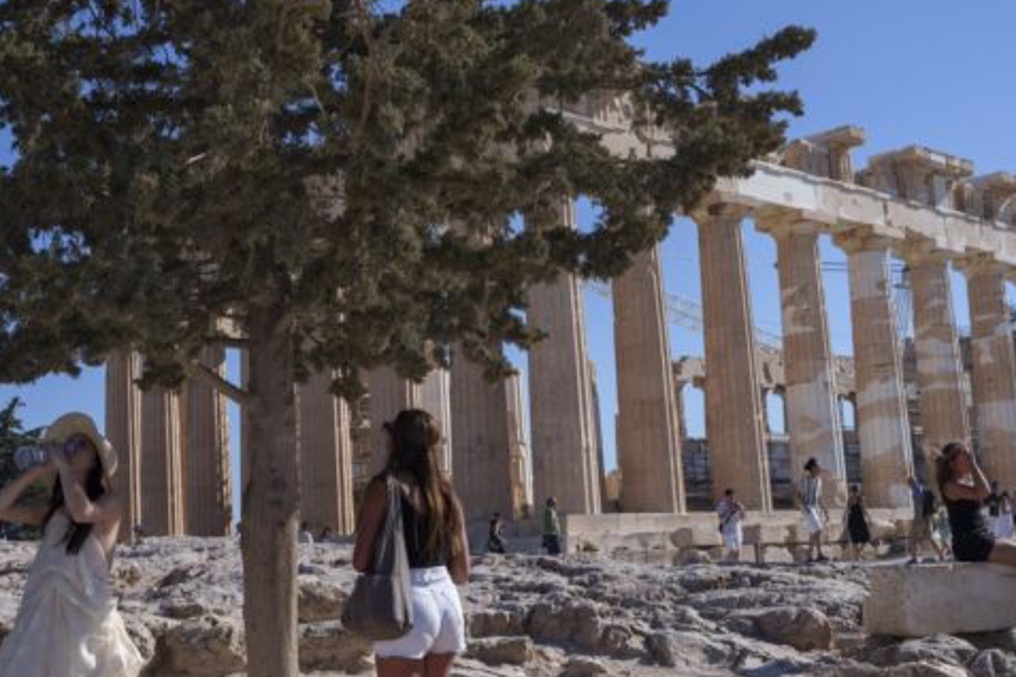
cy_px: 440
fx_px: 1326
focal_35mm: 47
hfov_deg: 41.9
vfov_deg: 28.5
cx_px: 454
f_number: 8
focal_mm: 35
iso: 100
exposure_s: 1/400
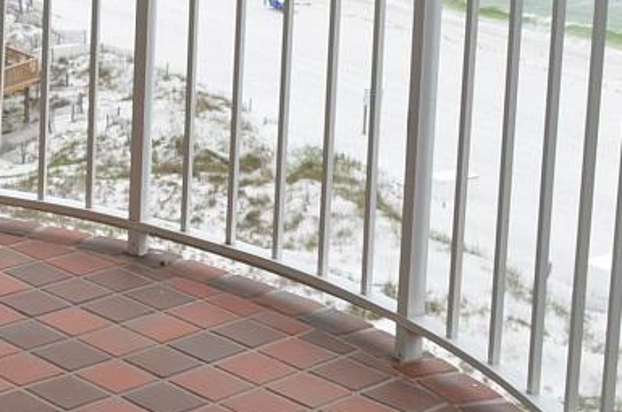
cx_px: -63
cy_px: -82
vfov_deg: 13.8
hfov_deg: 20.3
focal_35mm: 96
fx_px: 1655
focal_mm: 20
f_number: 7.1
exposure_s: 1/200
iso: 100
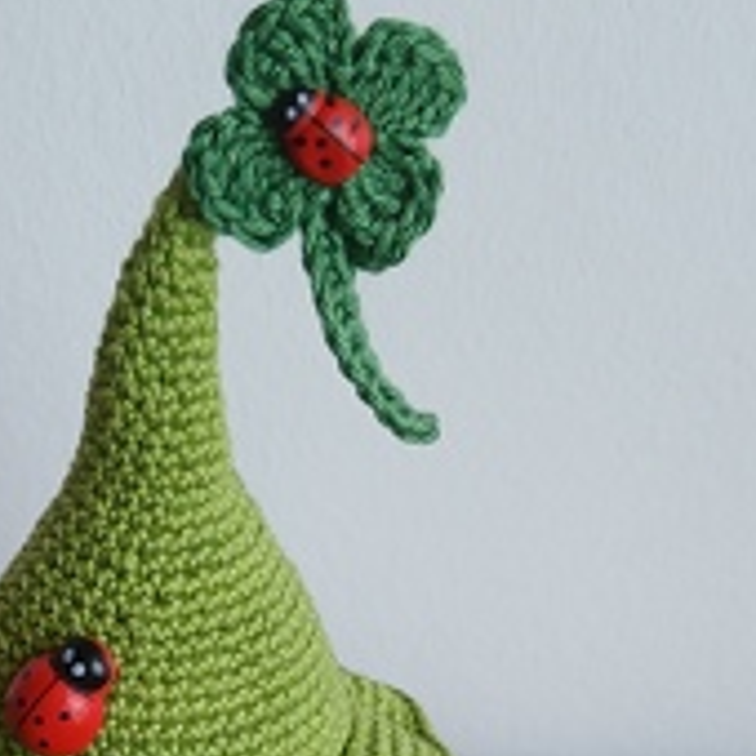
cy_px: 796
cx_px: 142
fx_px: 1557
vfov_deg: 25.6
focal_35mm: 63
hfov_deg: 26.7
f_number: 1.8
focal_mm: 3.98
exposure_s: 1/50
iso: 200
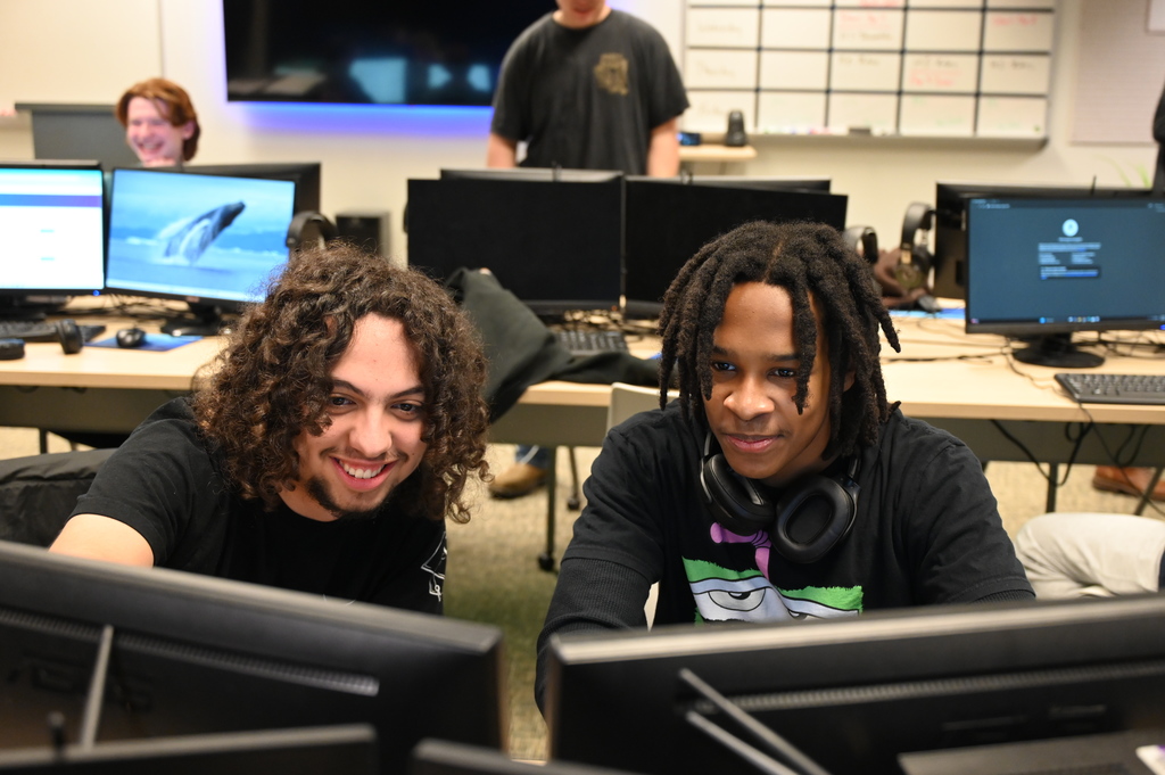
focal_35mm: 42
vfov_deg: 31.8
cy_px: 388
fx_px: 1358
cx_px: 582
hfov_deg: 46.4
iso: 3200
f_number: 4
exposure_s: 1/100
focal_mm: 42
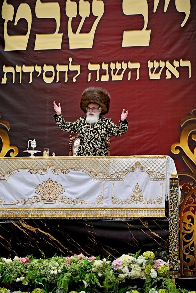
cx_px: 98
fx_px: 980
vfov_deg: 17.1
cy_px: 146
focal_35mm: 120
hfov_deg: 11.4
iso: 500
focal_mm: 120
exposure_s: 1/400
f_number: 4
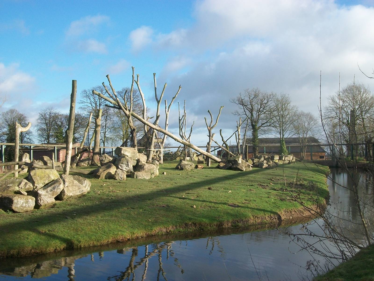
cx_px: 187
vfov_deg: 36.0
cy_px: 140
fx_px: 432
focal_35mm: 40
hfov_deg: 46.8
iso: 80
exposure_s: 1/160
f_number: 6.3
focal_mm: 7.1
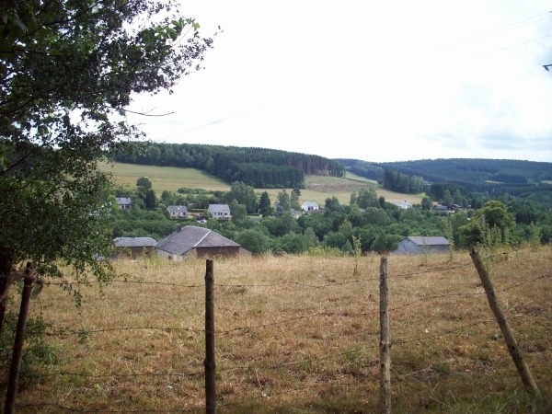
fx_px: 590
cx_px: 276
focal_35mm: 37
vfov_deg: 38.7
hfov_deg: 50.1
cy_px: 207
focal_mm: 6.2
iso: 80
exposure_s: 1/212
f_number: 5.6
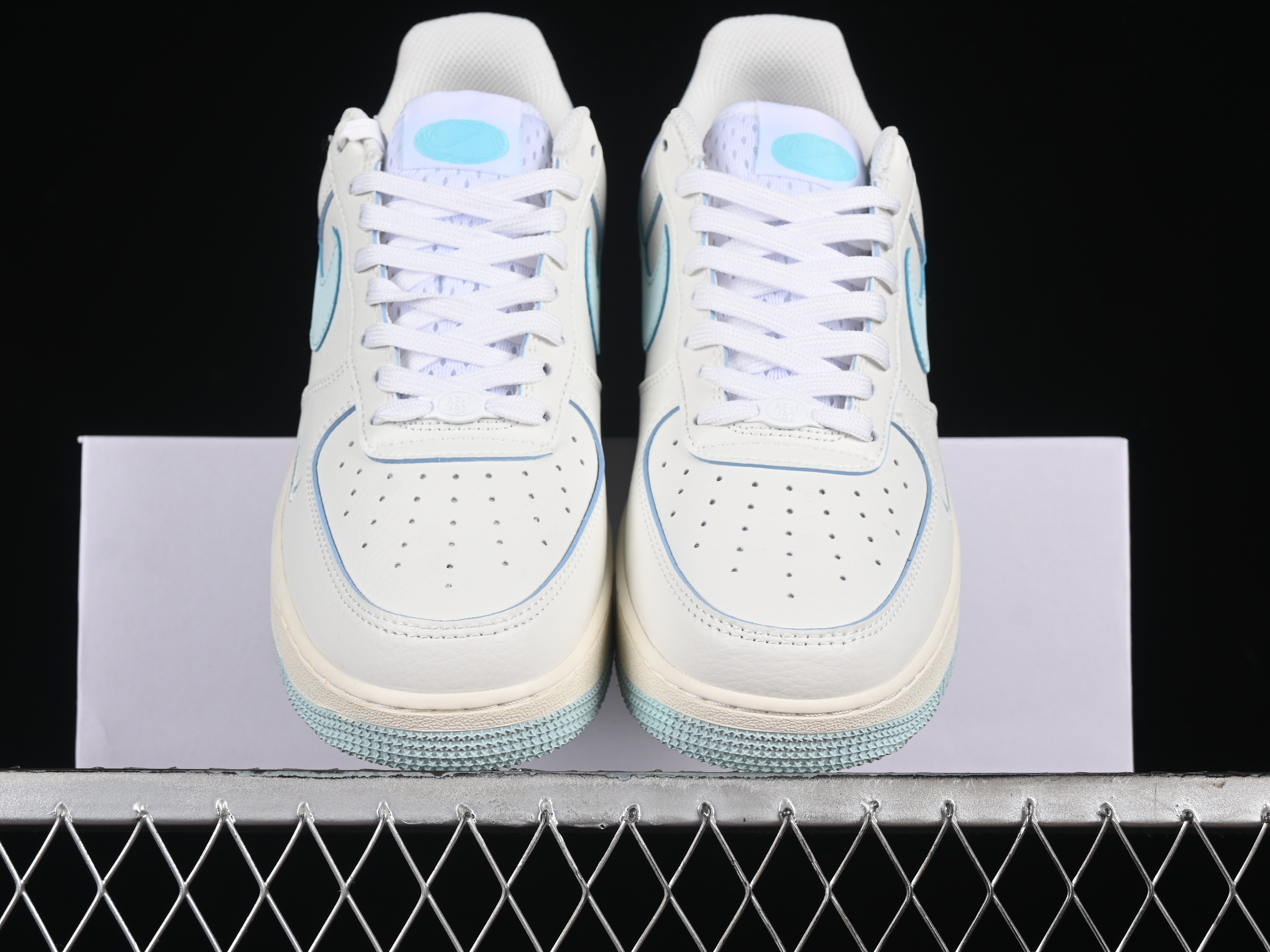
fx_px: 3008
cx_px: 608
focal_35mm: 82
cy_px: 474
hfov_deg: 23.8
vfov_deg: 18.0
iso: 160
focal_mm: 50
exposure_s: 1/100
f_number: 8
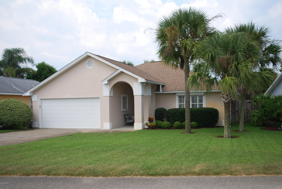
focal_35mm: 36
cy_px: 94
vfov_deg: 37.0
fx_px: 283
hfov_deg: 53.0
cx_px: 141
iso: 100
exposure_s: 1/125
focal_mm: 24
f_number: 4.2
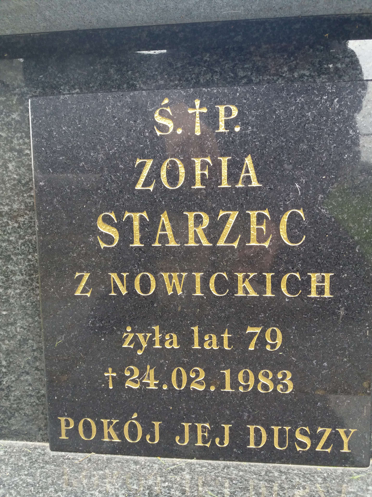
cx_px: 186
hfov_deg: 49.7
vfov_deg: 63.4
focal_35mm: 28
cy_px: 248
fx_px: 401
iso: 80
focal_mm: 3.7
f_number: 1.9
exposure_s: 1/50
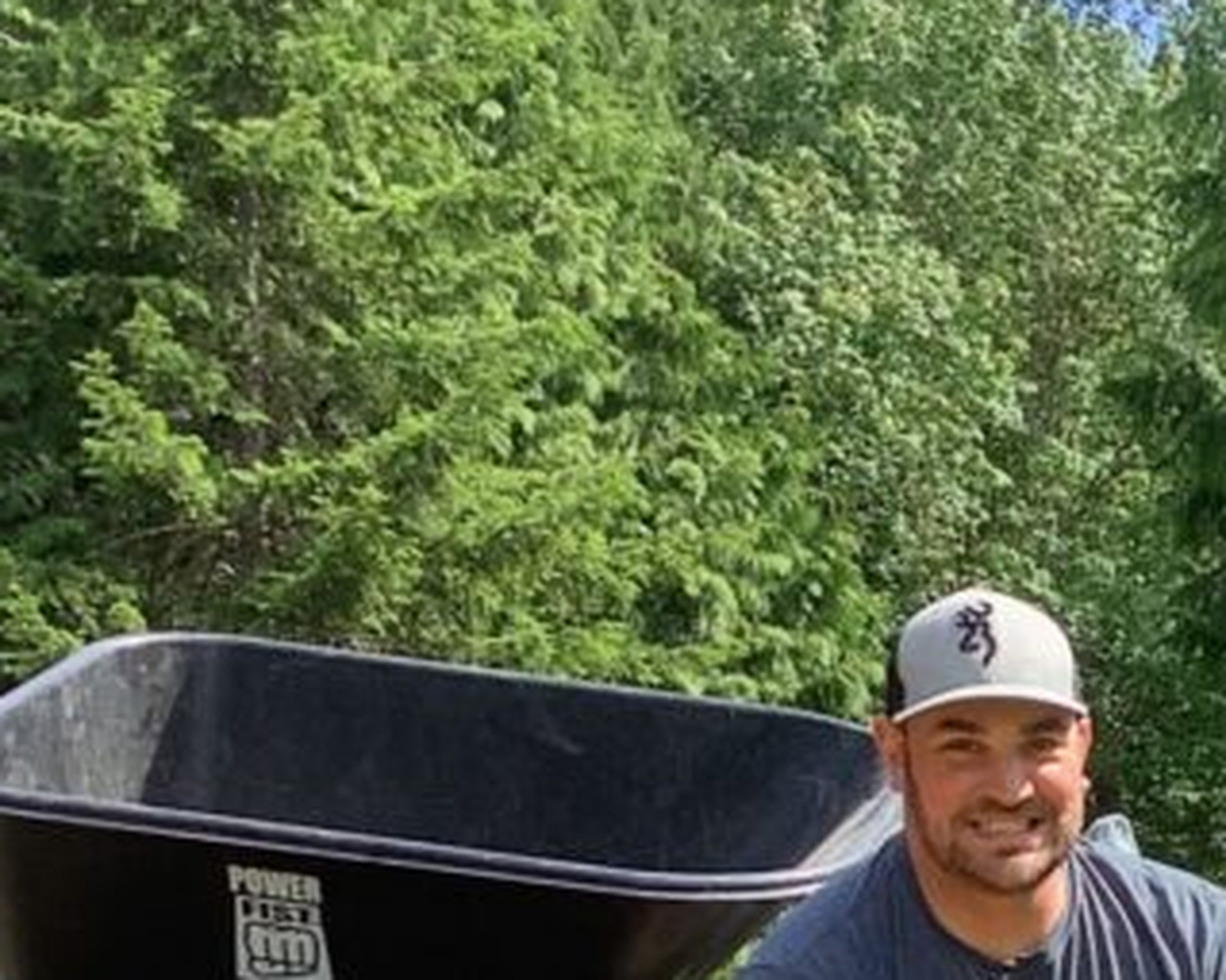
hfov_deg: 15.7
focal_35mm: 114
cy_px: 1403
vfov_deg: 12.9
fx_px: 4135
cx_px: 1776
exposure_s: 1/204
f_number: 2.4
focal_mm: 3.3
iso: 25
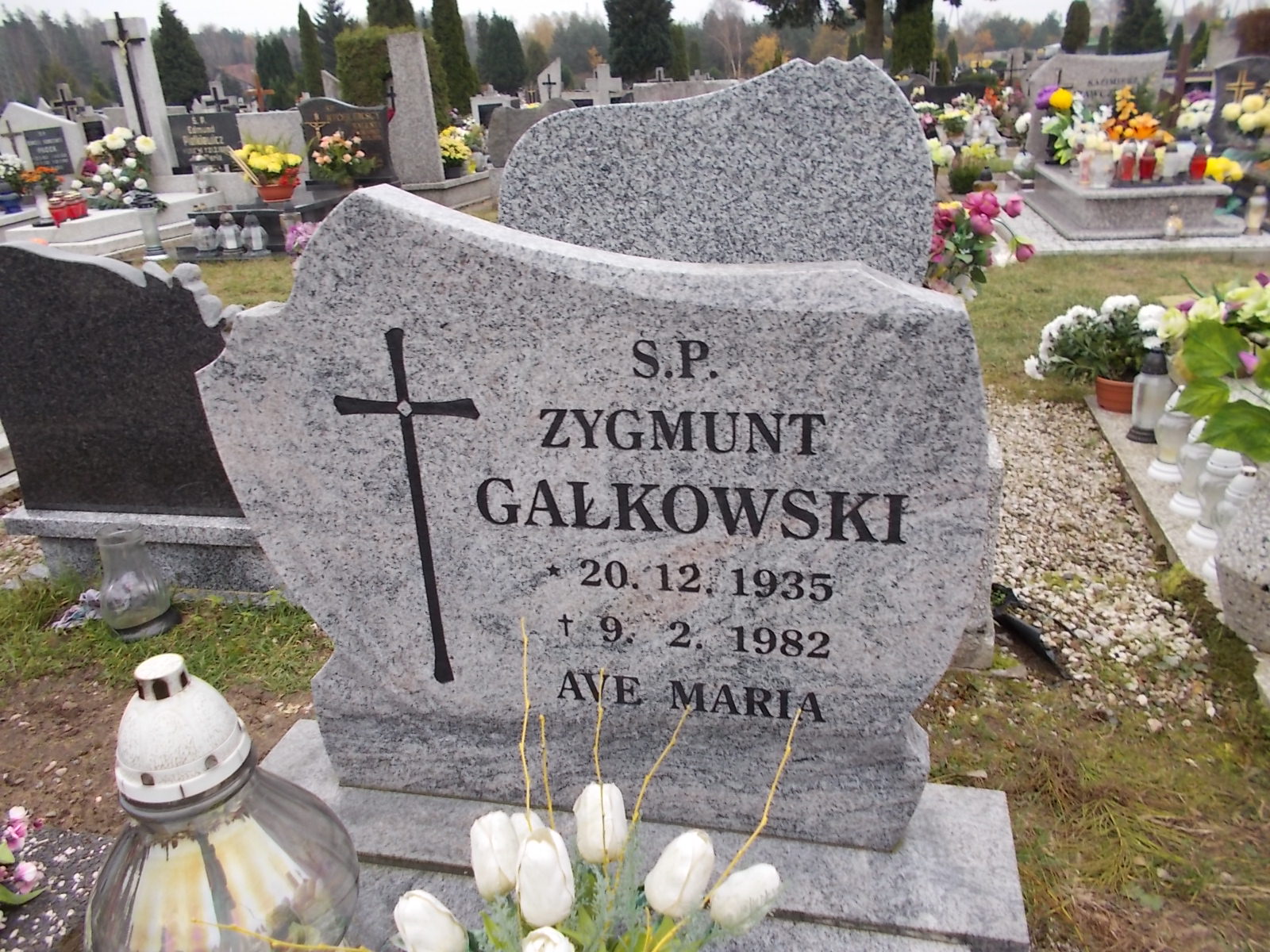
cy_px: 476
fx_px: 954
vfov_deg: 53.1
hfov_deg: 67.3
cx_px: 635
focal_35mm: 26
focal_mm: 4.6
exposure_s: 1/50
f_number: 3.2
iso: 80
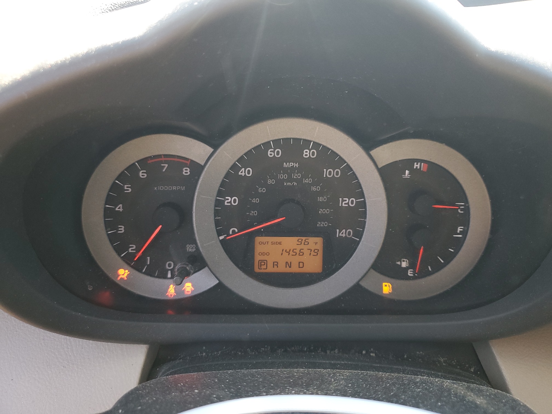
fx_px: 415
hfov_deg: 67.3
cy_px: 207
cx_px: 276
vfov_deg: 53.1
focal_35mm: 26
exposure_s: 1/120
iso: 78
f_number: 1.5
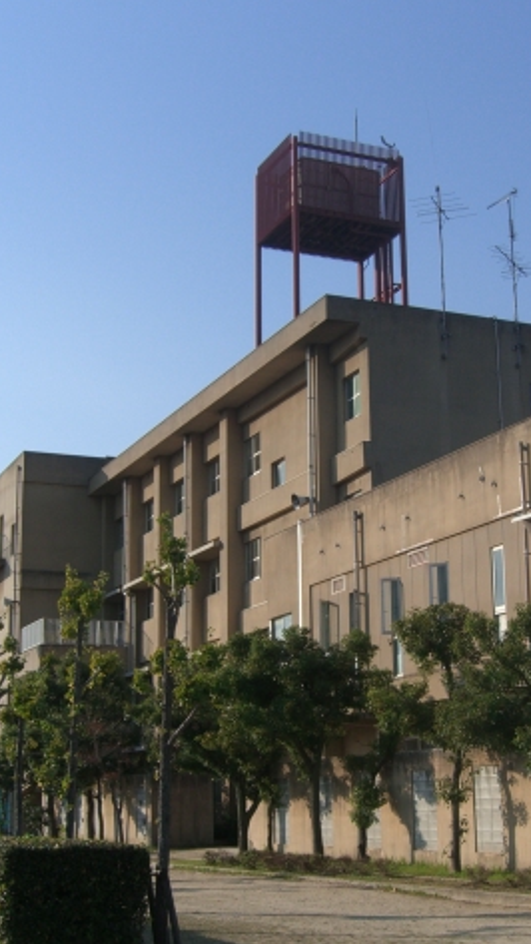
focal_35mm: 56
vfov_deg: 37.2
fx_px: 1402
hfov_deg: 21.3
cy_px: 473
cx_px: 381
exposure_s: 1/1000
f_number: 4
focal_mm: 7.9
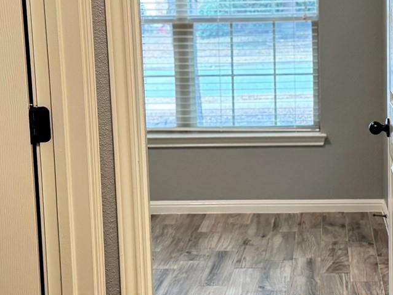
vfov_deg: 19.1
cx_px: 285
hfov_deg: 25.1
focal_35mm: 77
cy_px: 135
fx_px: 875
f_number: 1.78
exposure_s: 1/60
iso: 320
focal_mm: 6.76
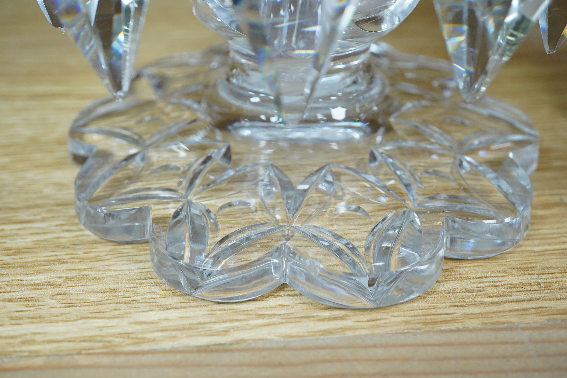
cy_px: 189
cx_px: 284
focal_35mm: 45
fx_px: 709
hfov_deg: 43.6
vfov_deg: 29.9
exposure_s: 1/160
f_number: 9
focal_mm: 30
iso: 2500
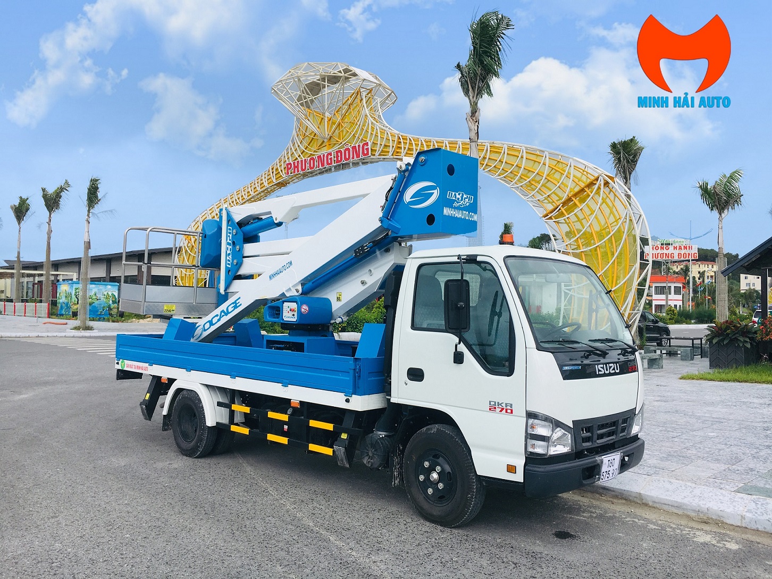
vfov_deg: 48.2
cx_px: 386
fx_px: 647
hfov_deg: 61.7
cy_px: 290
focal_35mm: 29
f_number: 2.2
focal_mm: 4.15
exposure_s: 1/1326
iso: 25
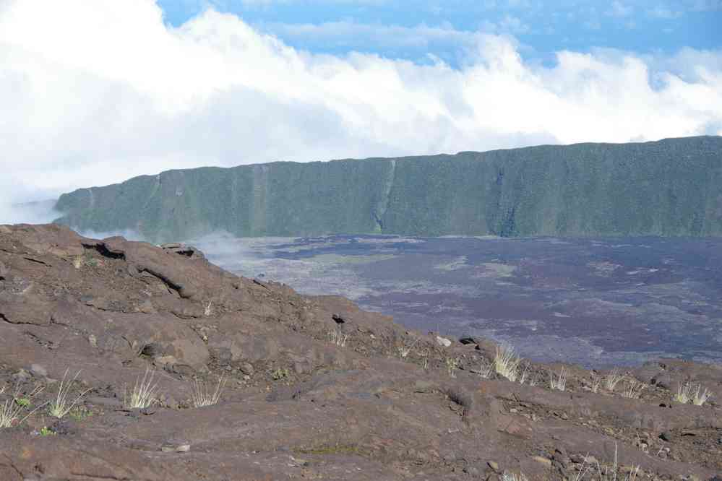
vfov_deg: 13.0
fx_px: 2106
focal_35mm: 105
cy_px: 240
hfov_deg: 19.5
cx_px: 361
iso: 200
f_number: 10
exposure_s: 1/100
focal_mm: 70
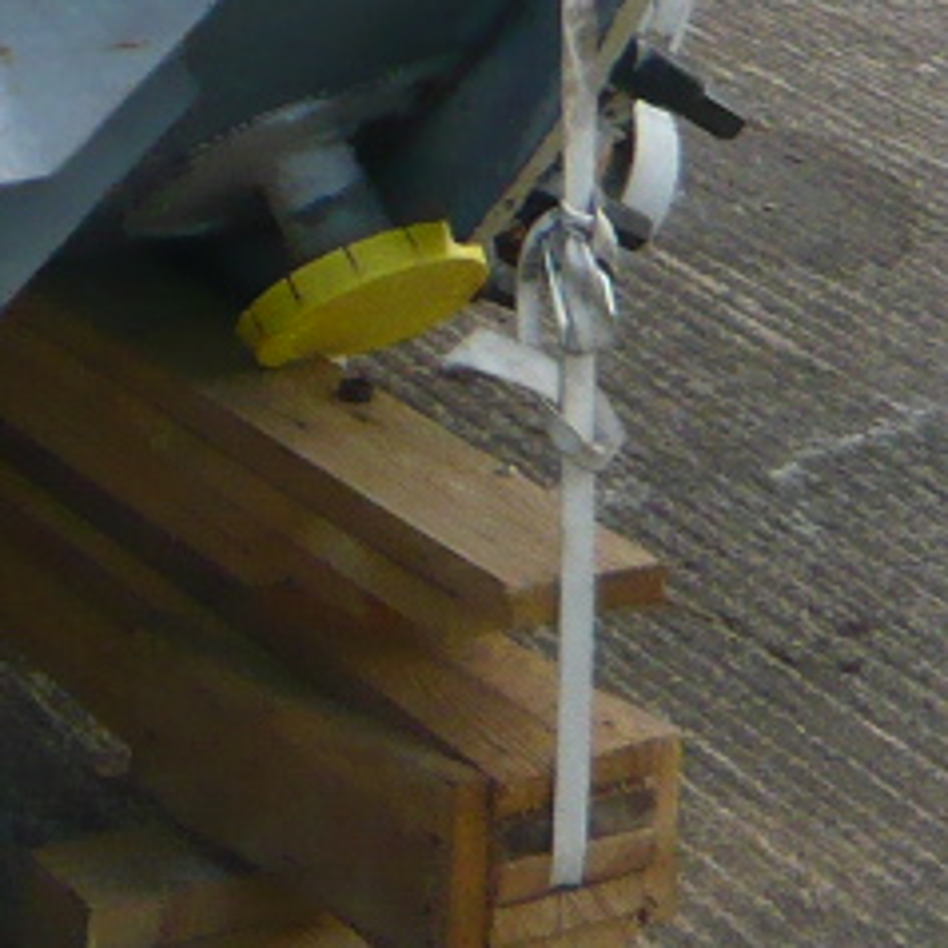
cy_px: -773
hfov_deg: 12.2
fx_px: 4121
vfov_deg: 12.0
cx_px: -669
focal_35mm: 133
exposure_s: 1/800
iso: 200
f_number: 2.8
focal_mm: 4.6
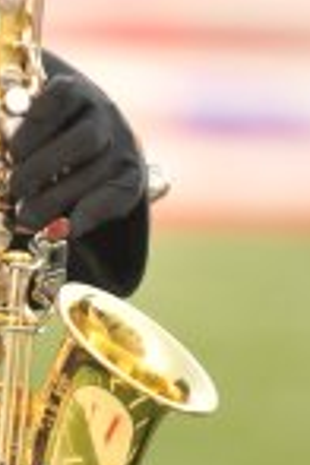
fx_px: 15809
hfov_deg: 1.1
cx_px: -223
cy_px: 187
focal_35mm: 1224
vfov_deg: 1.7
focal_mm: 200
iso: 200
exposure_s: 1/160
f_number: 2.8
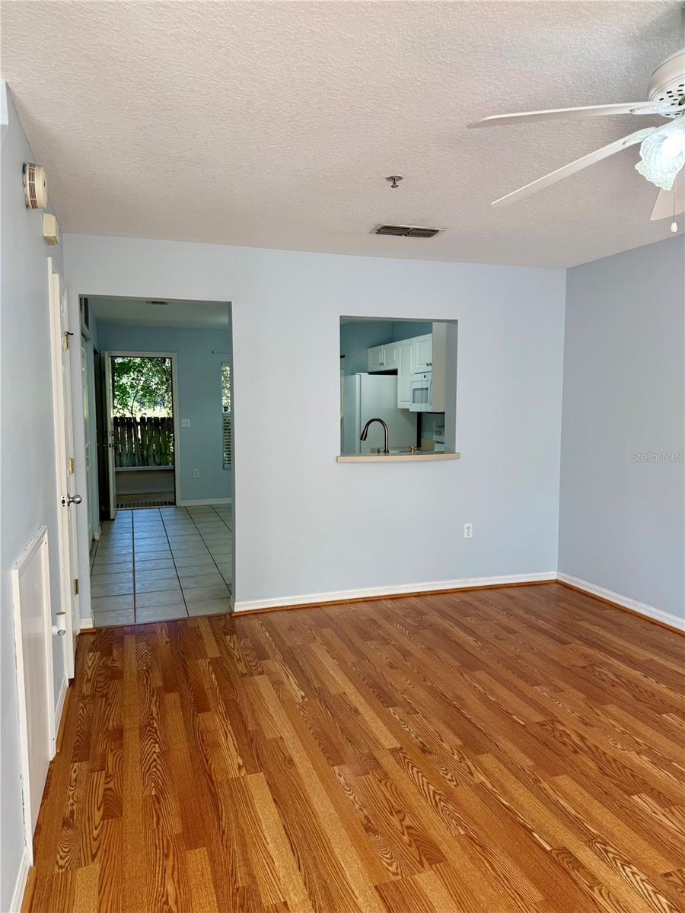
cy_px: 456
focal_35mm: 24
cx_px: 342
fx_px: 633
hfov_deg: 56.8
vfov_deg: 71.6
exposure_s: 1/120
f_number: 1.78
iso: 64
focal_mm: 6.76
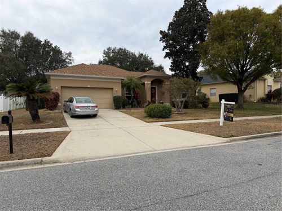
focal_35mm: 24
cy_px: 106
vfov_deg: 56.8
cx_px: 141
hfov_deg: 71.6
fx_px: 196
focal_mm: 6.76
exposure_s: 1/1464
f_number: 1.78
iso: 80
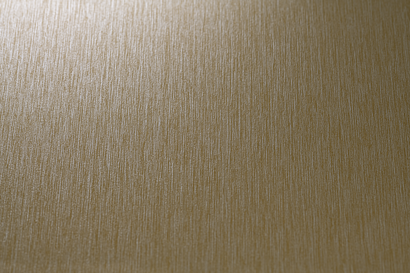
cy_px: 136
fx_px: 1196
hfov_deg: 19.5
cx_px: 205
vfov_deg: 13.0
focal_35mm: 105
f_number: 16
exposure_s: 3
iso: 100
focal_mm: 105
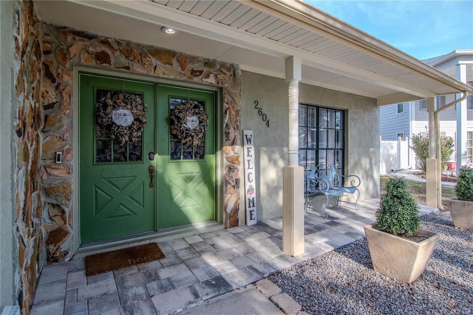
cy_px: 158
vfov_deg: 72.0
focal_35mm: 16
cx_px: 236
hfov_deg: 95.0
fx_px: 217
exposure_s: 1/320
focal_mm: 11
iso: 1000
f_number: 10
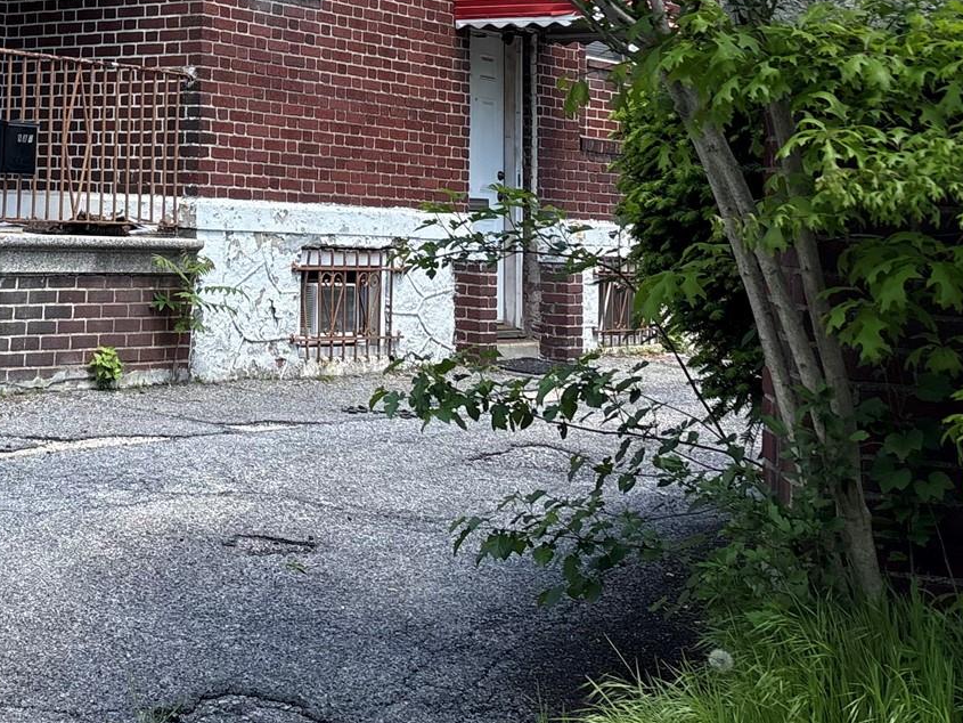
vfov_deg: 22.0
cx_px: 79
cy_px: -72
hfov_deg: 29.3
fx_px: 1753
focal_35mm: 63
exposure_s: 1/1117
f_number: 1.6
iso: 64
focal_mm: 5.96
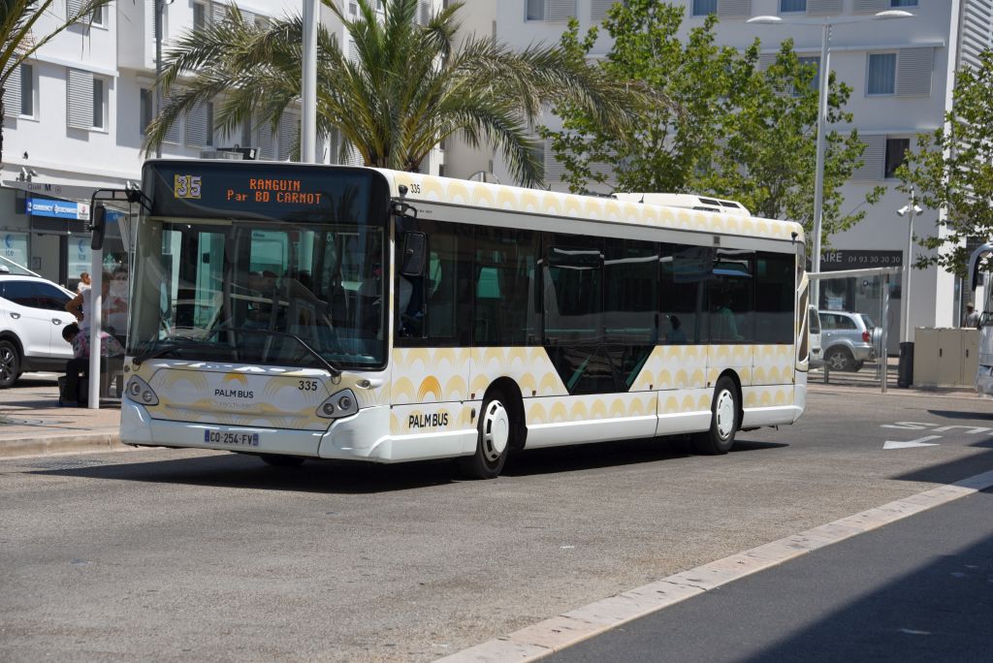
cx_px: 496
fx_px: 2484
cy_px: 332
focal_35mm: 90
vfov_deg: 15.2
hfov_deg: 22.6
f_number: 6.3
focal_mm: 90
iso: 100
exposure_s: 1/640
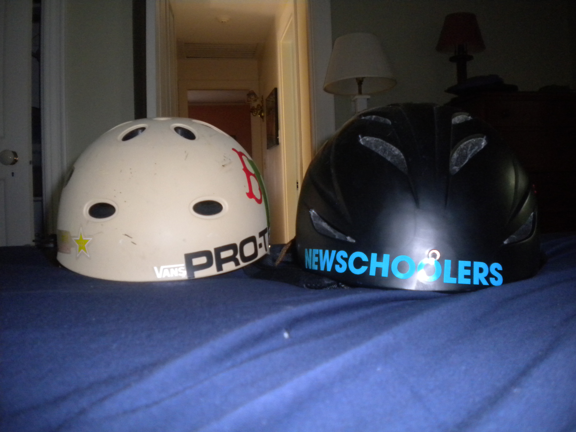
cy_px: 216
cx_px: 288
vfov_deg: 40.7
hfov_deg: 52.6
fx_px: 582
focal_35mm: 35
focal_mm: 6.3
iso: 400
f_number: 3.1
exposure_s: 1/30
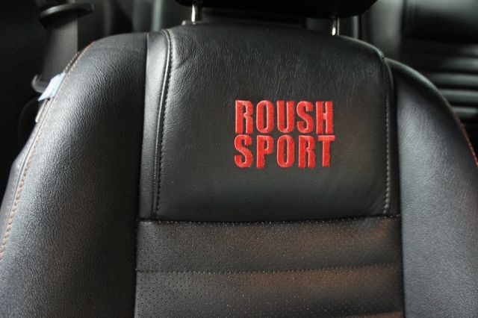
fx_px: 358
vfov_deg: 47.9
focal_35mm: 27
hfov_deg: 67.4
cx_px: 239
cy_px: 159
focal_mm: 18
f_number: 3.5
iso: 1600
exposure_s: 1/13
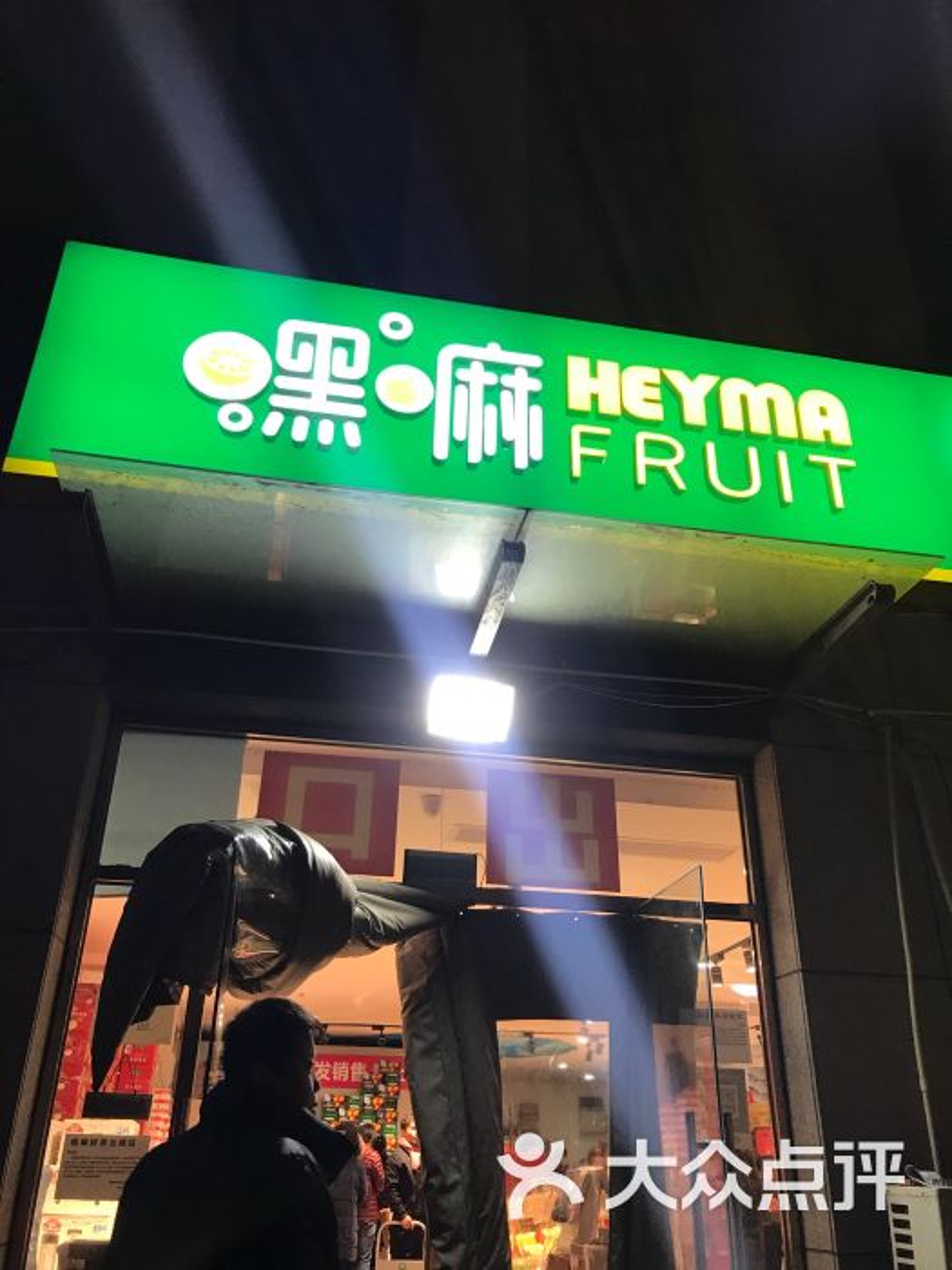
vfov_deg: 63.4
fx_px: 1027
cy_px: 635
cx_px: 476
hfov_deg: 49.7
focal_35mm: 28
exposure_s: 1/33
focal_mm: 3.99
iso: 32
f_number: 1.8
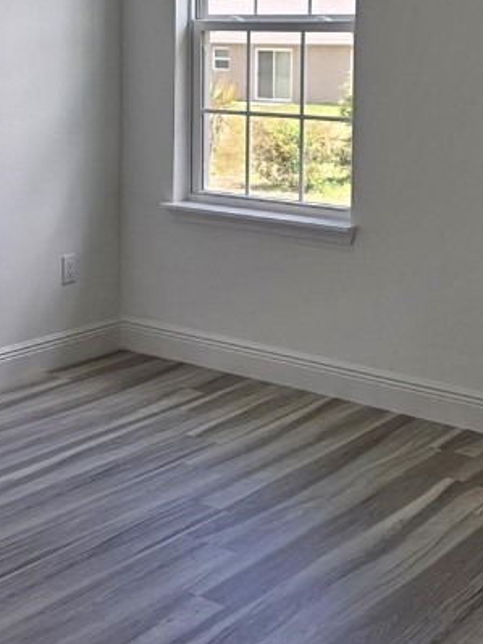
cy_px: 121
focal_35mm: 59
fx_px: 1098
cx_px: 312
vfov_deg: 31.8
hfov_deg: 24.7
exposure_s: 1/120
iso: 32
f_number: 1.7
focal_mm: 6.3
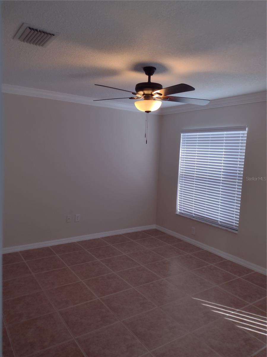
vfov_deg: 65.3
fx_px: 278
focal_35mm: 27
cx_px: 134
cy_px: 178
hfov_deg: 51.4
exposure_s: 1/125
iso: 100
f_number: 1.7
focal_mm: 4.71
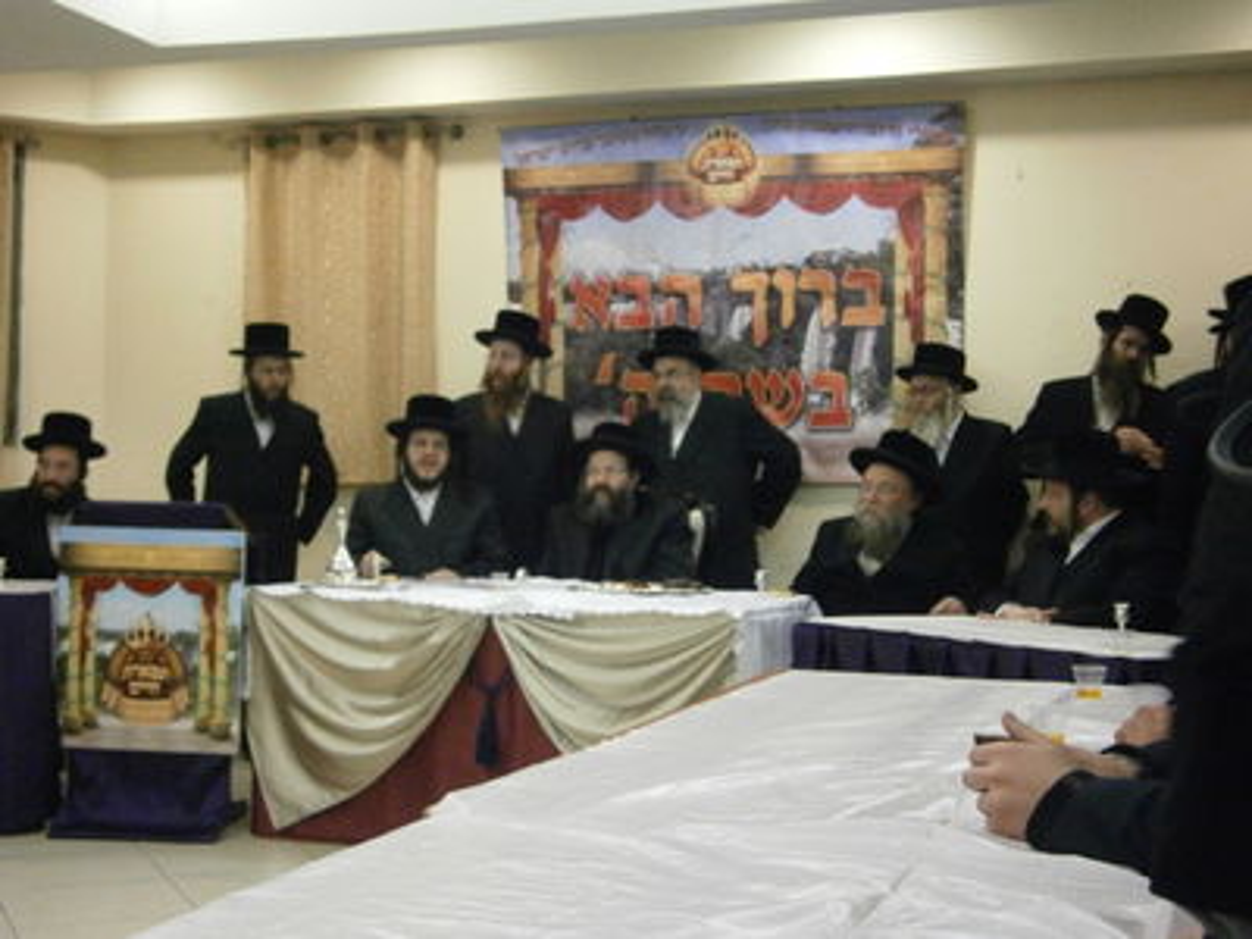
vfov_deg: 30.9
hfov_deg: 40.4
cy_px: 470
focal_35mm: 47
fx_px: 1700
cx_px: 626
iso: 800
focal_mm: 8.3
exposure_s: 1/40
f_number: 3.4
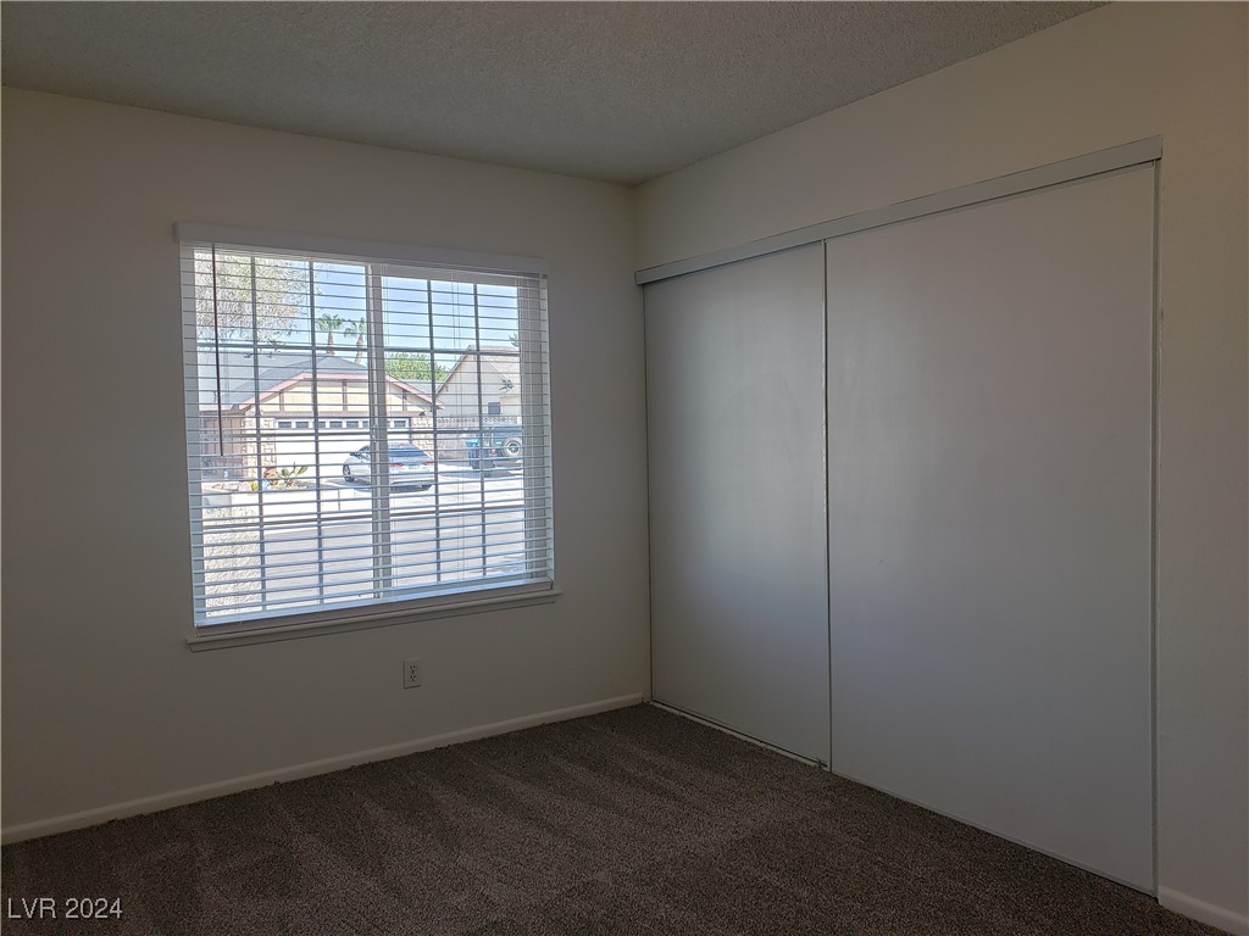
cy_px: 468
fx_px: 938
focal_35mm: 26
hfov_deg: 67.3
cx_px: 624
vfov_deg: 53.1
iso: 50
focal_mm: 4.3
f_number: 2.4
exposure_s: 1/120
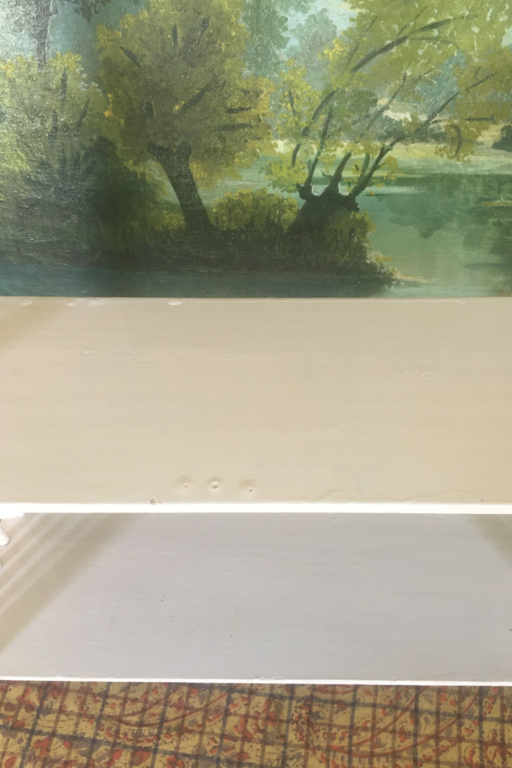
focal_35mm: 32
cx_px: 291
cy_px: 365
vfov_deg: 58.7
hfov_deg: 41.0
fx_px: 682
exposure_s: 1/33
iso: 125
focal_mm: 4.15
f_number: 2.2
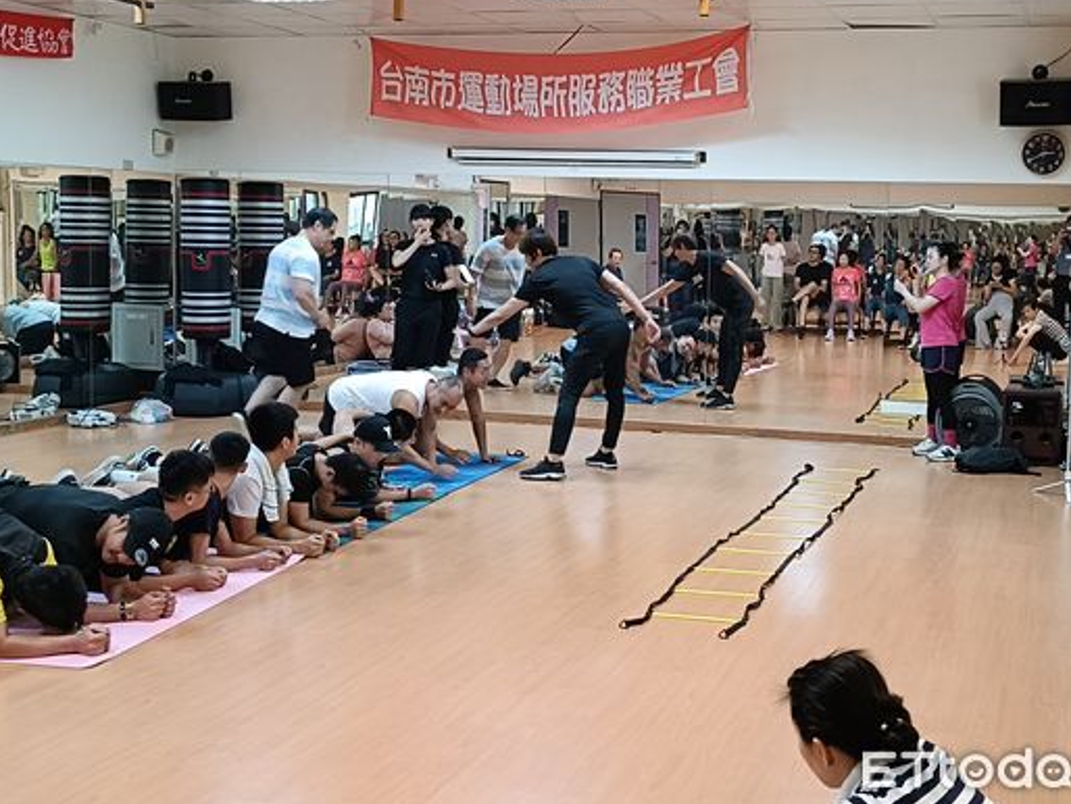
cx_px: 617
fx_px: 1517
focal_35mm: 49
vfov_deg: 29.7
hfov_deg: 38.8
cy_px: 344
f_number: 1.7
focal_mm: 4.7
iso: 2338
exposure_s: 1/60
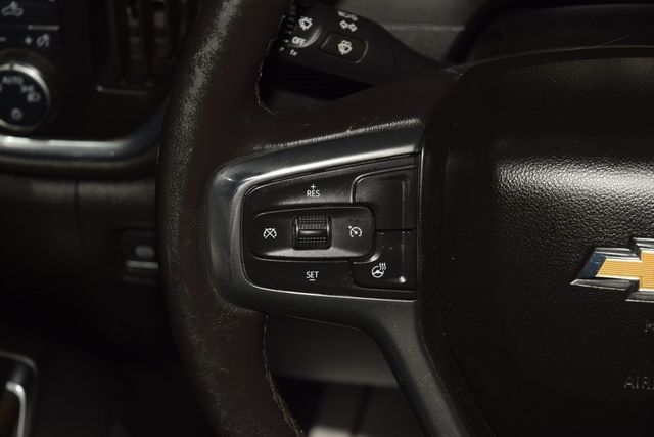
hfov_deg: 19.5
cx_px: 327
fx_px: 1908
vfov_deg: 13.0
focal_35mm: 105
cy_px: 218
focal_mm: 70
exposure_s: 1/125
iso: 100
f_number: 8
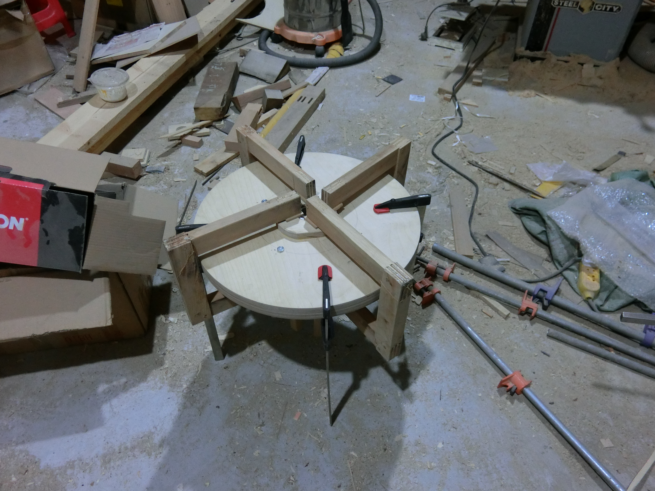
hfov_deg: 69.4
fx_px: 473
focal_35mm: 25
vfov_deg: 54.9
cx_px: 328
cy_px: 246
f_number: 2.8
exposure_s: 1/30
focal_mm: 5.4
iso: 500
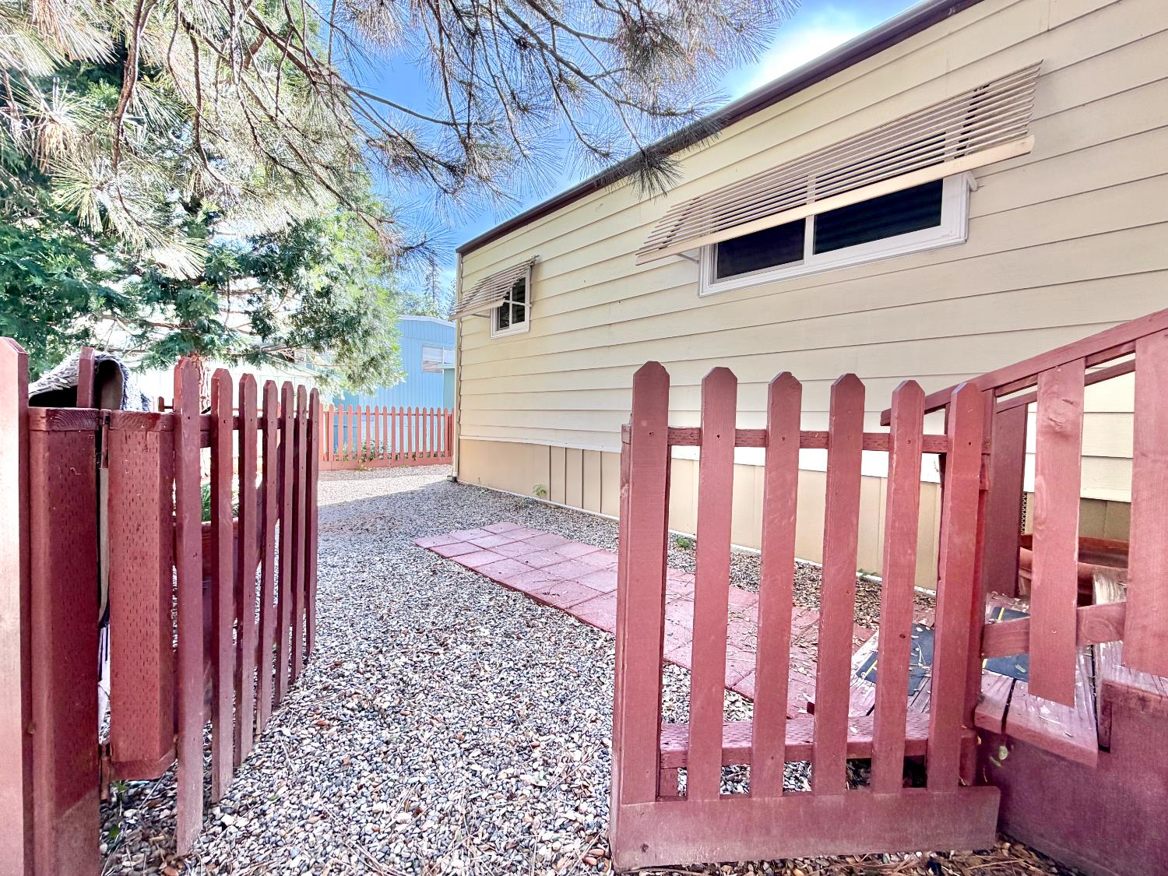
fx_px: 472
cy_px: 438
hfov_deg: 102.1
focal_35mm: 14
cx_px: 584
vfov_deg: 85.7
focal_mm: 2.22
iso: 50
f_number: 2.2
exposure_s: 1/121
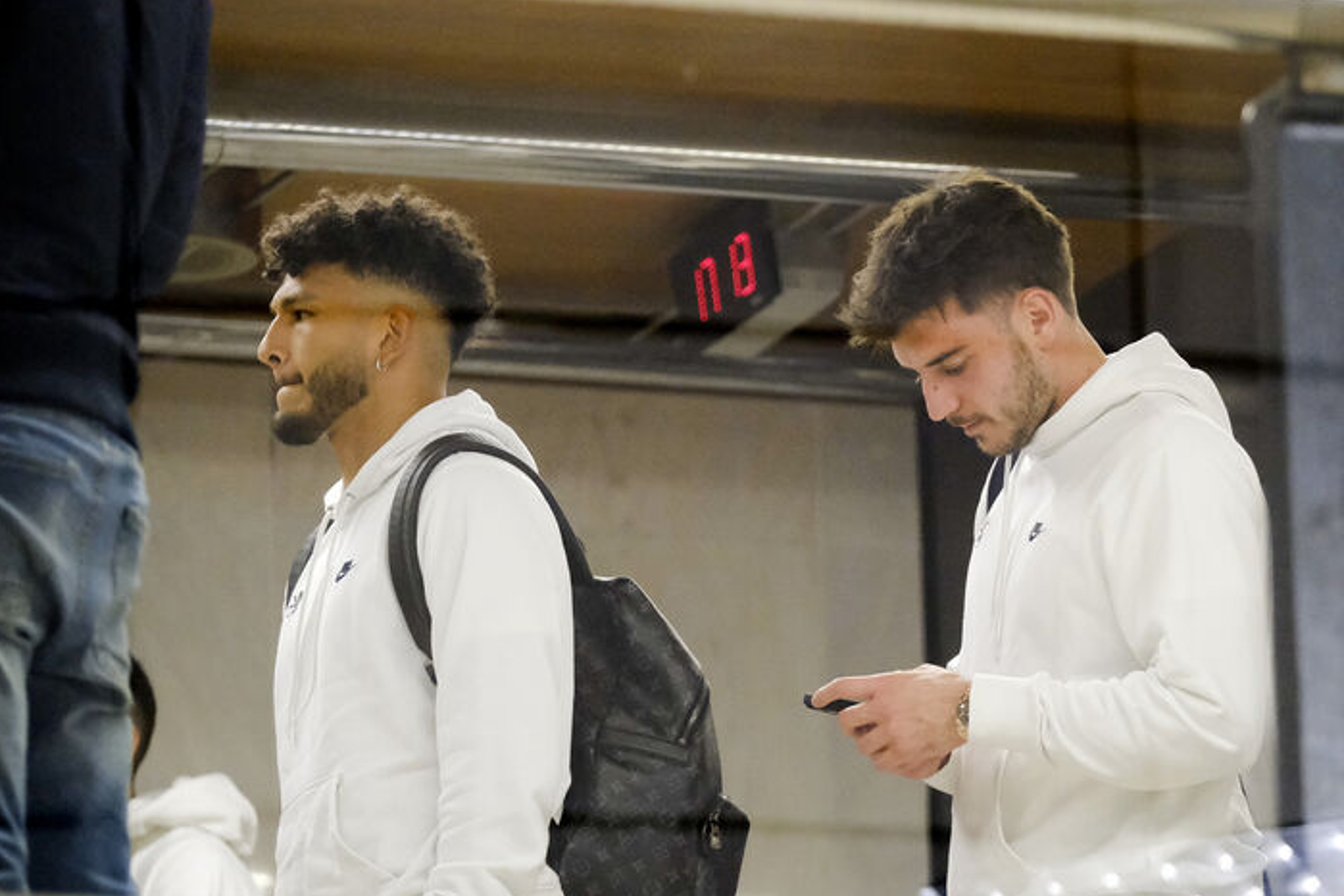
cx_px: 601
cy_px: 464
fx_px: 8735
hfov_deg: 8.8
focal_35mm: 234
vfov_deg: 5.9
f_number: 2.8
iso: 4000
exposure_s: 1/200
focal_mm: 140
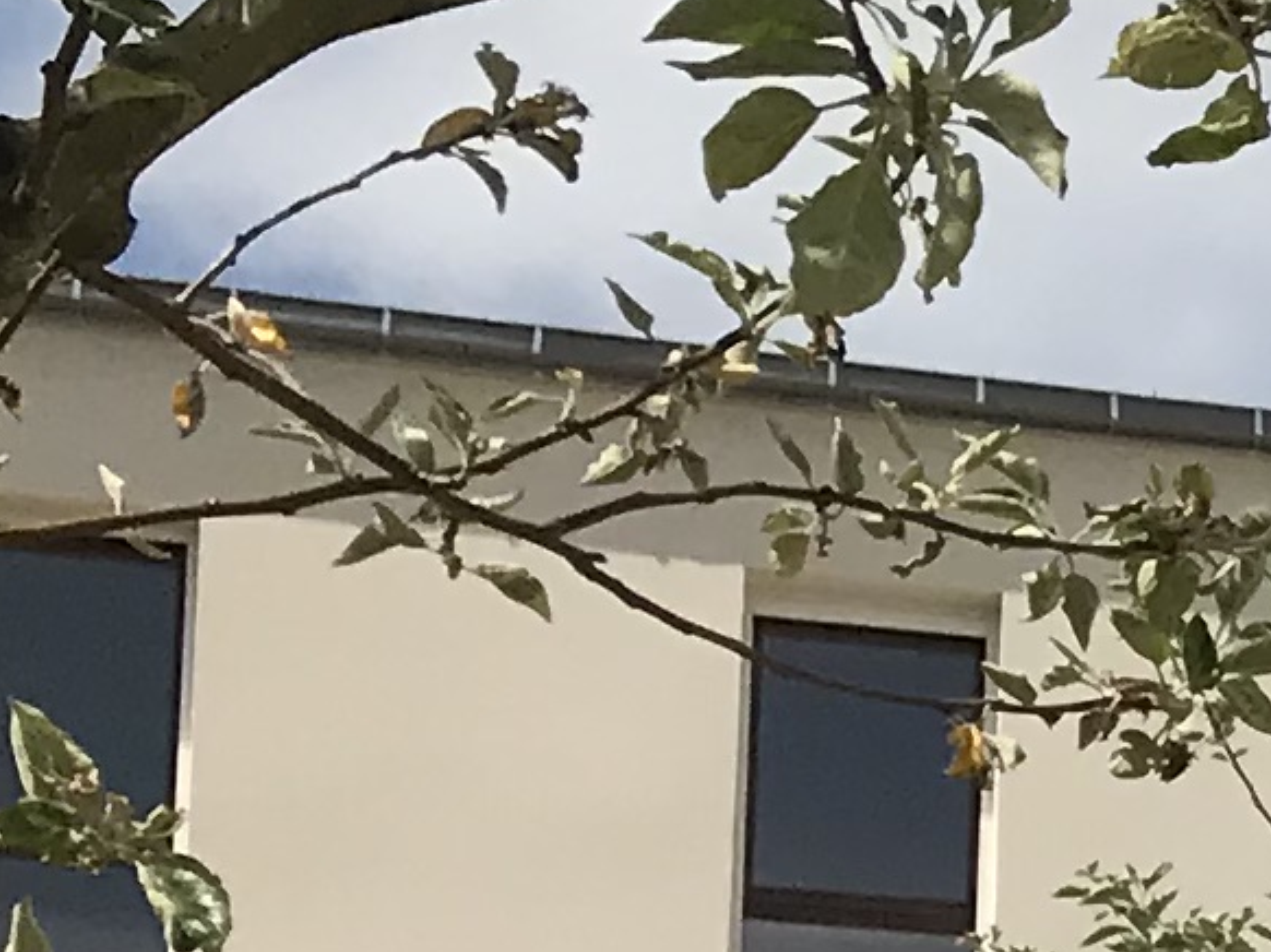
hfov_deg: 8.4
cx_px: 3903
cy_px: 1889
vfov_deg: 7.4
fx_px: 7120
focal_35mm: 194
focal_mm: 3.99
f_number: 1.8
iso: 20
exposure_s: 1/4566
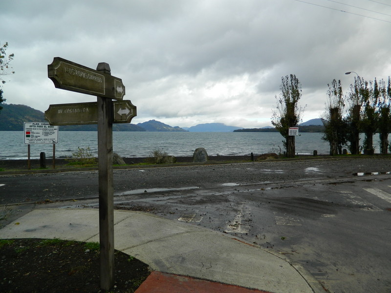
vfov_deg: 54.9
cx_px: 196
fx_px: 282
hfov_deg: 69.4
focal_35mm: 25
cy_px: 146
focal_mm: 4.5
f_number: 3.1
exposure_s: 1/400
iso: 80
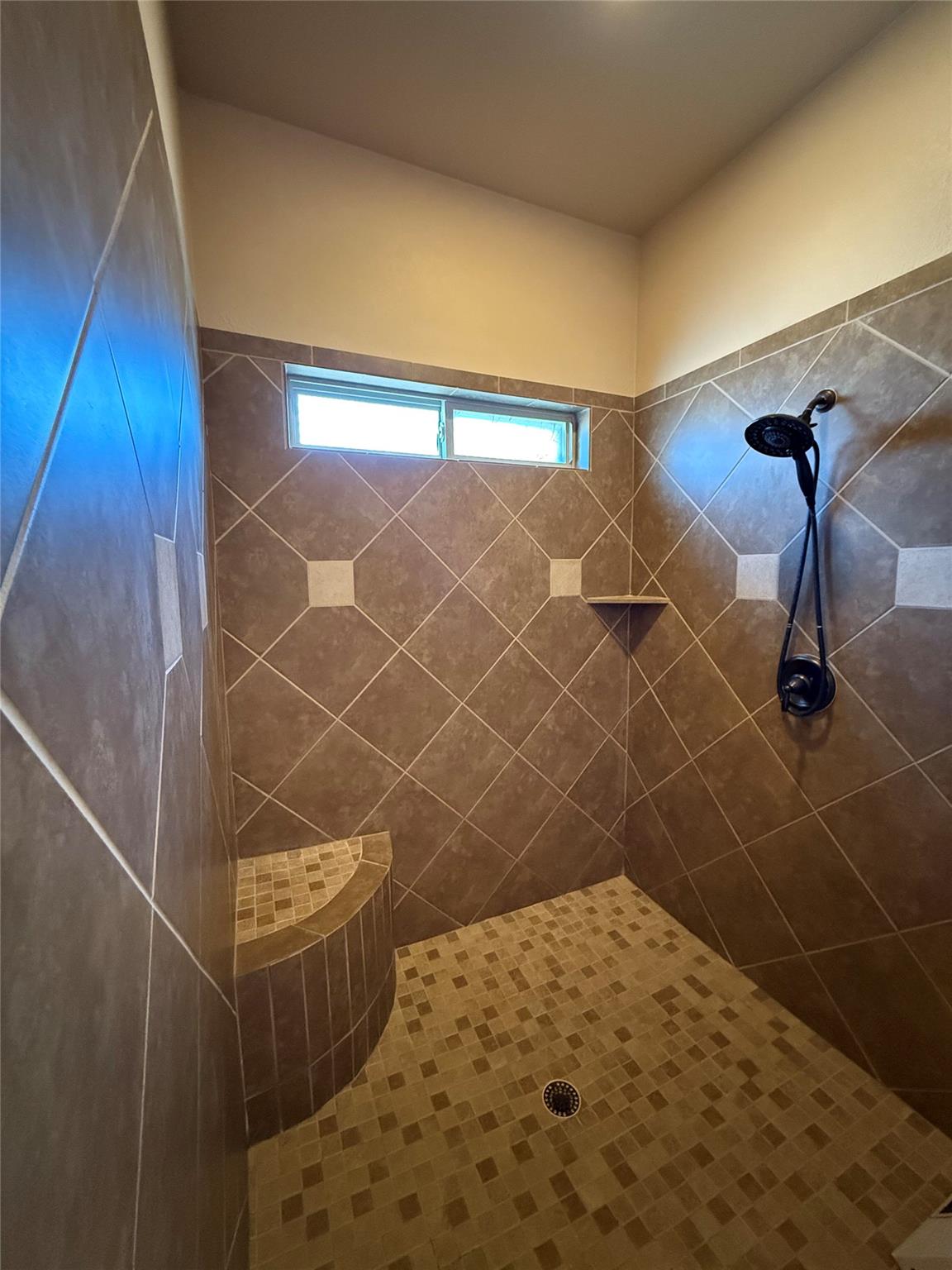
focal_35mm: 14
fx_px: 513
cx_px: 476
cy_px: 635
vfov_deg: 102.1
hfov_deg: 85.7
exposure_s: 1/40
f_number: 2.2
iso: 1000
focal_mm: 2.22
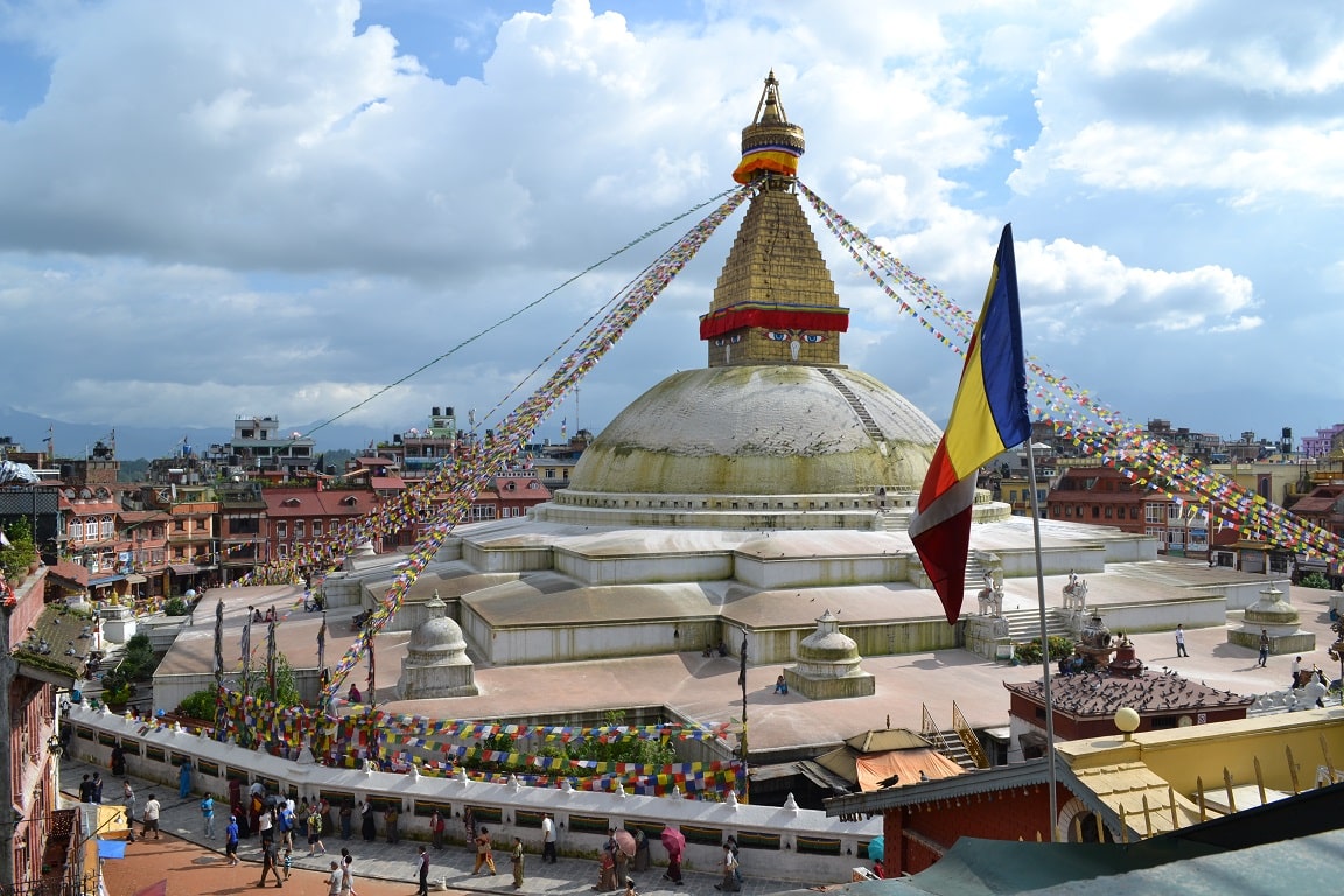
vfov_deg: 47.9
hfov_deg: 67.4
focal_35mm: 27
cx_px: 672
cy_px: 448
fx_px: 1008
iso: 100
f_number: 8
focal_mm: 18
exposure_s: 1/250
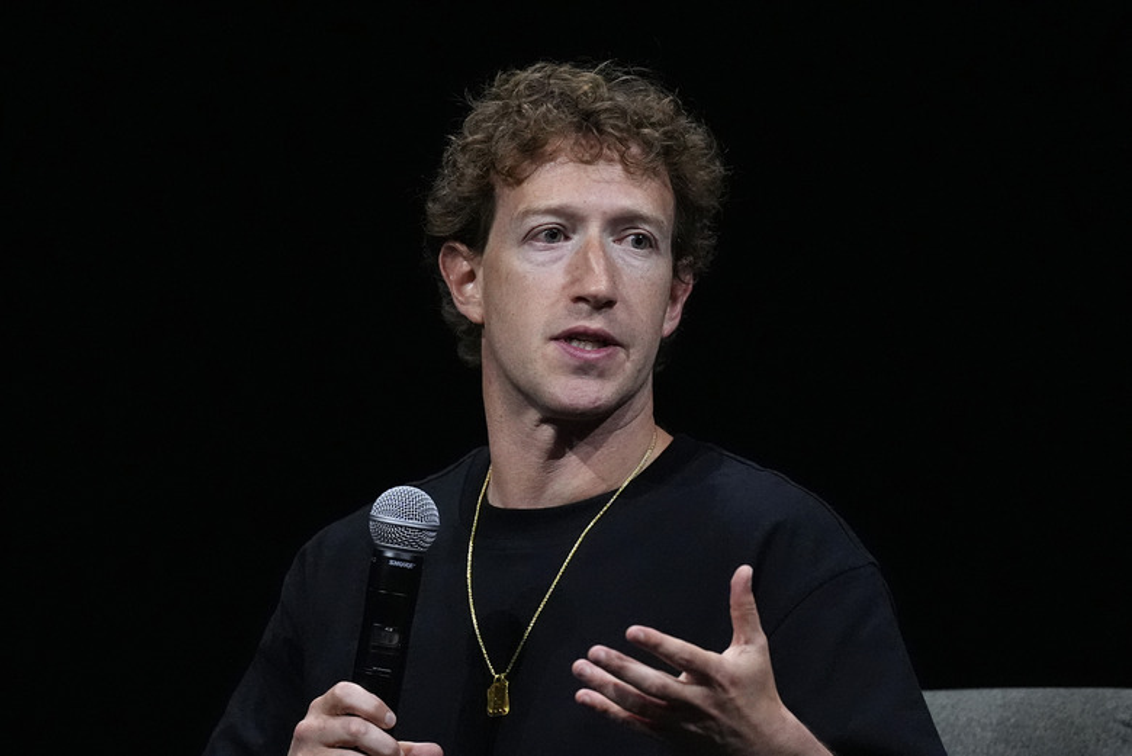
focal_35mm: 900
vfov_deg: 1.5
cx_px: 566
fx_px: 28315
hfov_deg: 2.3
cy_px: 378
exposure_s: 1/400
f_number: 4
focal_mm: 600
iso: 8000
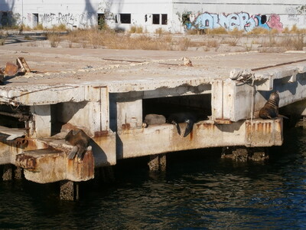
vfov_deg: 17.0
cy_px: 115
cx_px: 153
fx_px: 769
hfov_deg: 22.5
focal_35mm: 87
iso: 80
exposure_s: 1/640
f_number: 4.9
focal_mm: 15.4
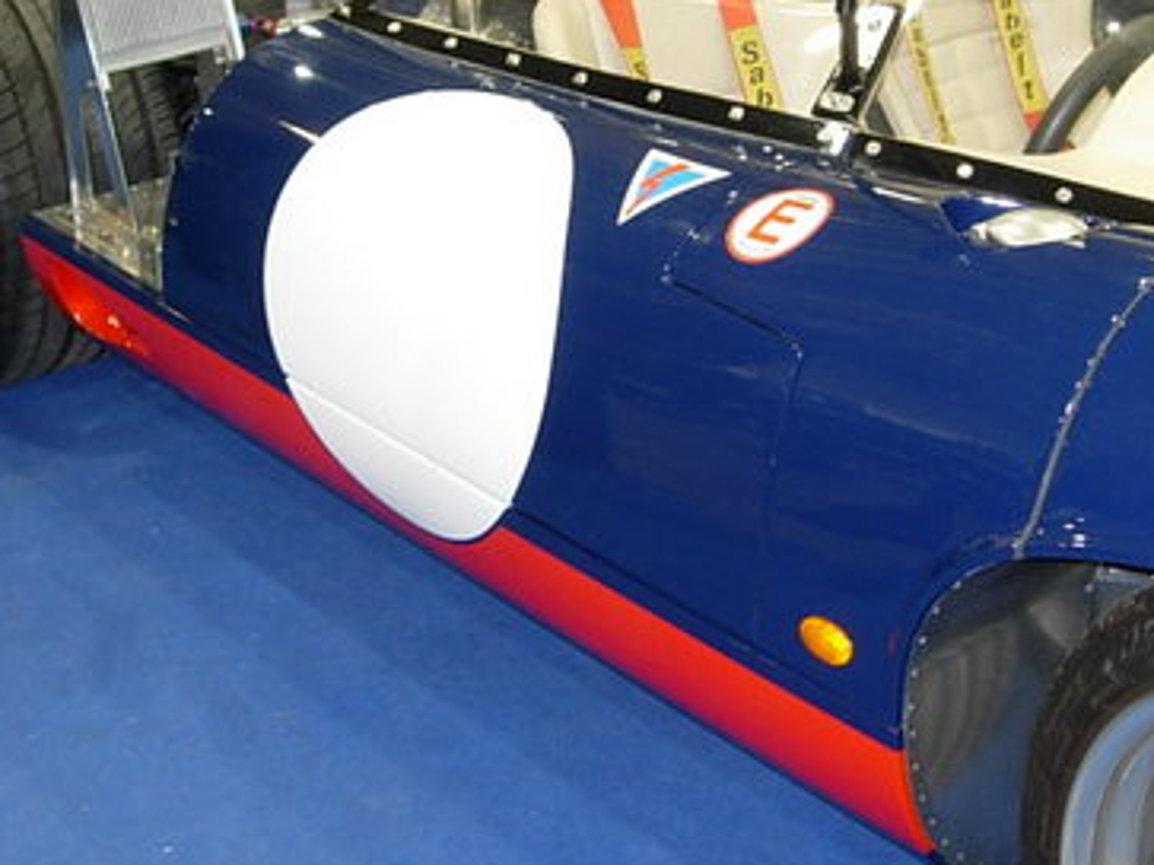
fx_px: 2233
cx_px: 703
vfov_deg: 21.7
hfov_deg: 28.9
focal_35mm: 67
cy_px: 226
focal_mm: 7.8
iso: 79
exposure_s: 1/11.9
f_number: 2.8
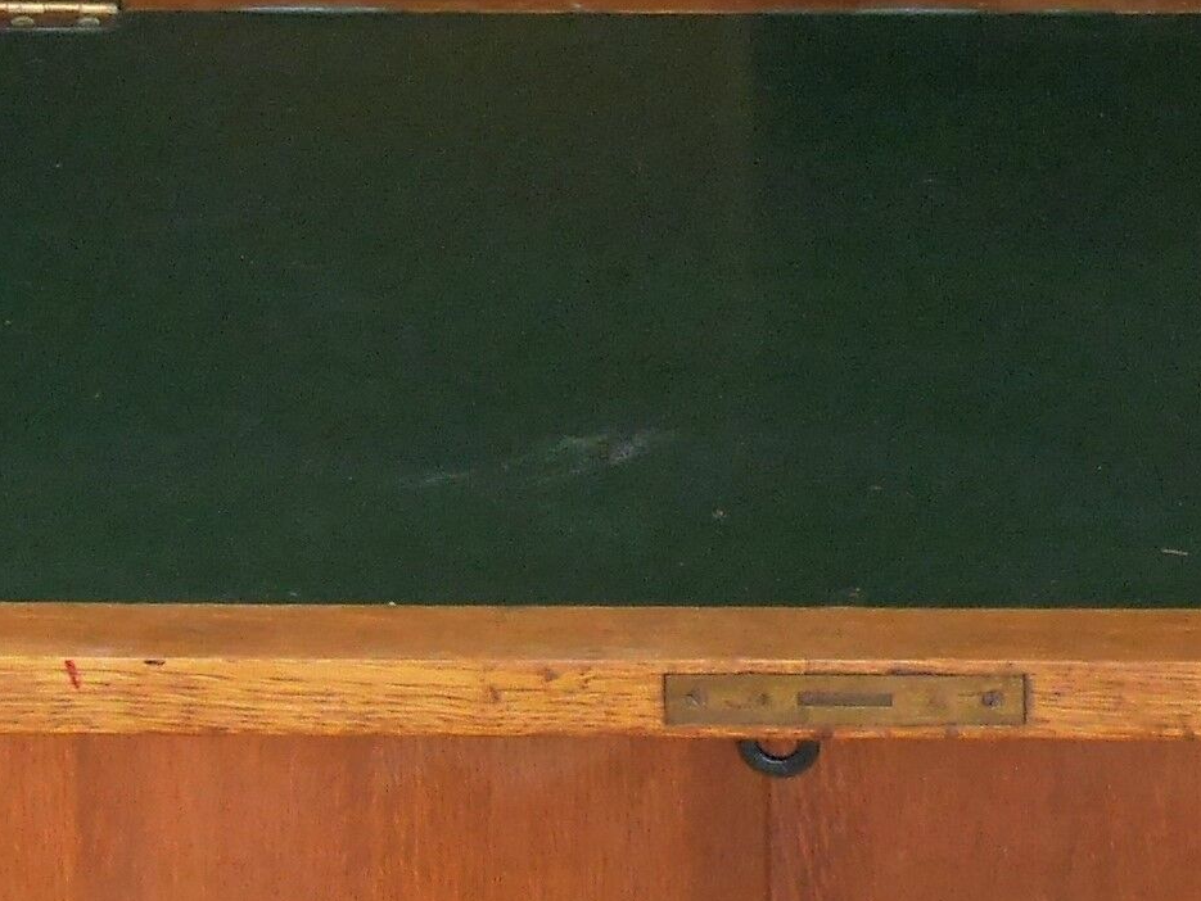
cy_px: 203
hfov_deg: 8.7
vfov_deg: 6.6
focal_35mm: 226
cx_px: 845
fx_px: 7844
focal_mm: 23
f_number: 4.9
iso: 1000
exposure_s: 1/60
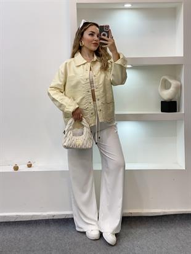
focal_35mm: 52
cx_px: 96
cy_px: 127
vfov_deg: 36.8
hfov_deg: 28.0
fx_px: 382
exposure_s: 1/100
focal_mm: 6
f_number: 2
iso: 64
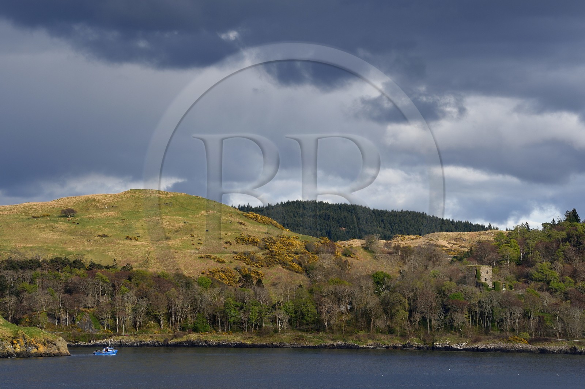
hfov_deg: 11.4
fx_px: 2923
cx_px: 292
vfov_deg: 7.6
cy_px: 194
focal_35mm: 180
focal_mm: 180
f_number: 10
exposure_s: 1/320
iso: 200
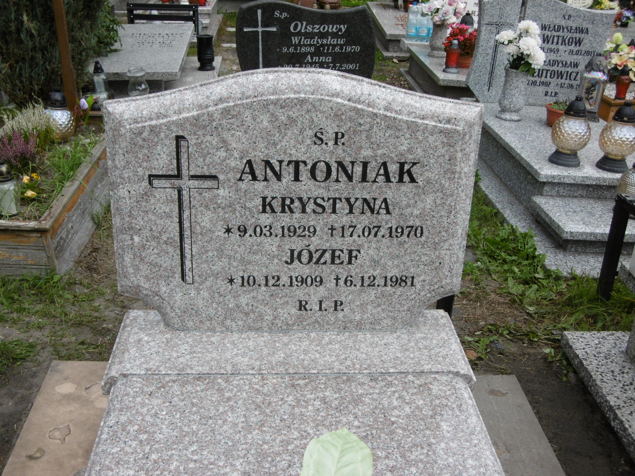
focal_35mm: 43
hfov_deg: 43.9
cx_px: 318
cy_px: 238
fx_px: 789
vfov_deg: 33.6
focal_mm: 7.7
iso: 100
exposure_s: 1/500
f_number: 3.8
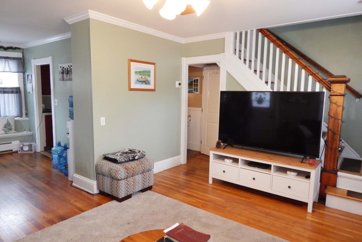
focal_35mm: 24
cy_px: 124
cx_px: 181
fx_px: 241
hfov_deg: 73.7
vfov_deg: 53.1
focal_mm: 4
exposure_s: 1/20
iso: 400
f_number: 3
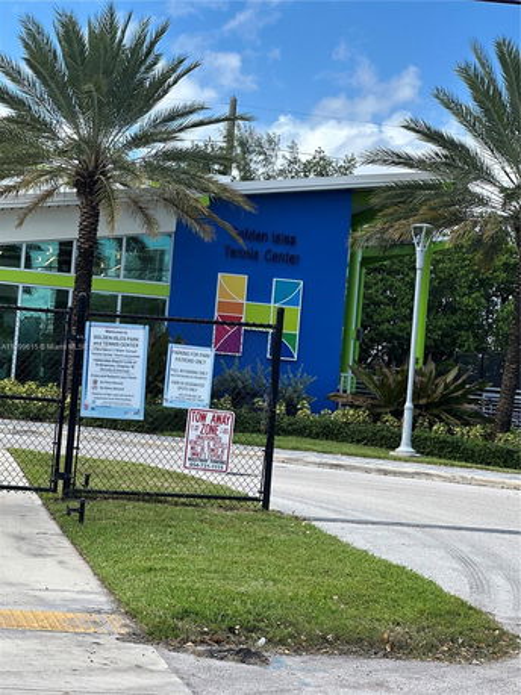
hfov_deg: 19.1
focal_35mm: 77
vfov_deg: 25.3
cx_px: 260
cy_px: 348
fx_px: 1546
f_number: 2.8
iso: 32
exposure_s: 1/352
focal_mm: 9
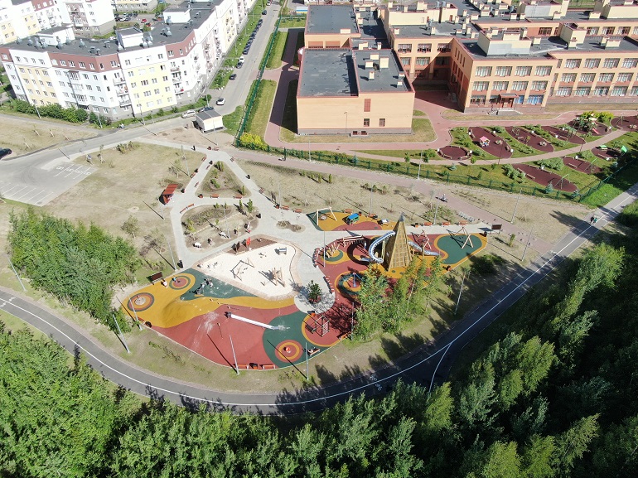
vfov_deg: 56.8
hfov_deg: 71.6
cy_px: 239
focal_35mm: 24
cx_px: 319
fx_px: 442
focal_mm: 4.39
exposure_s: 1/1250
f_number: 2.8
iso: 100
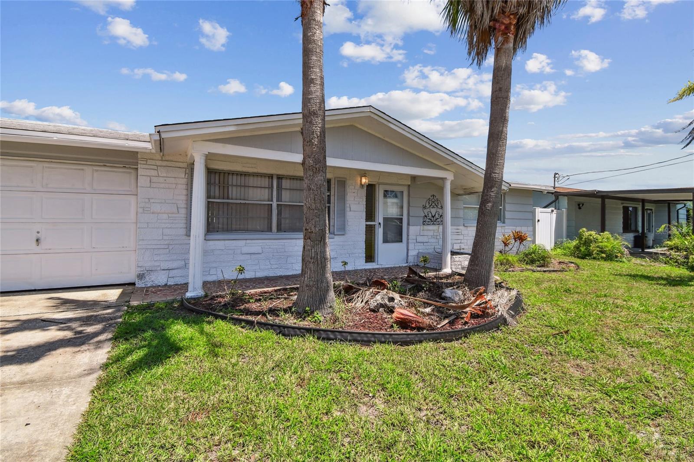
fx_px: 289
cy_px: 231
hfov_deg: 100.4
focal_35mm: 15
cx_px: 347
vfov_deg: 77.3
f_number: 7.1
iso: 100
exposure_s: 1/125
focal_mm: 10
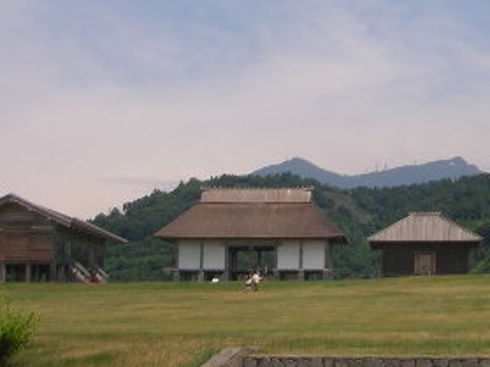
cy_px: 126
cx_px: 420
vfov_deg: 17.3
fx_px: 1203
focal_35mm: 85
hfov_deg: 22.6
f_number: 2.8
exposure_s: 1/400
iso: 50
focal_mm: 5.7
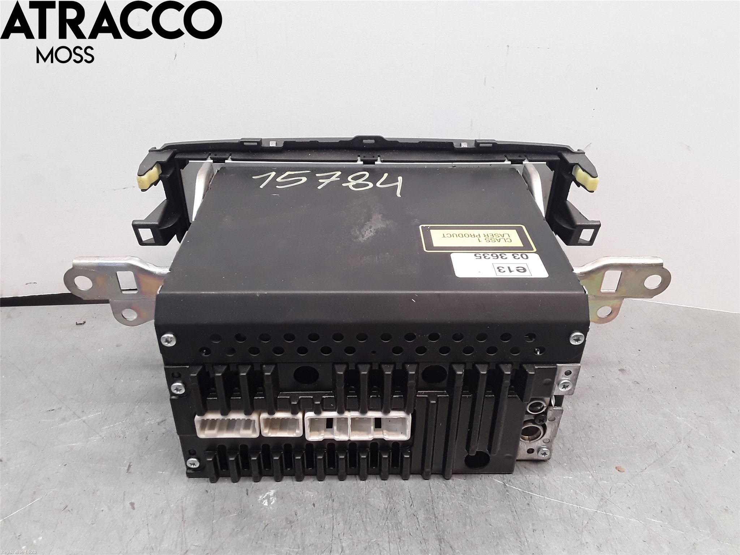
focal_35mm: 28
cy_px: 278
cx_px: 370
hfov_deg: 63.4
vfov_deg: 49.7
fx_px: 599
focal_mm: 2.91
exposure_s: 1/100
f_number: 1.9
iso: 100
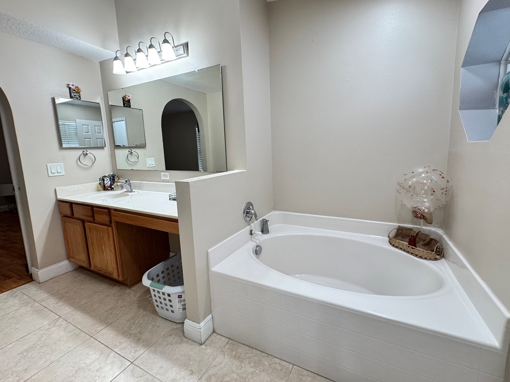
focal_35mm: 15
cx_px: 273
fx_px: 221
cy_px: 178
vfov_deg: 81.6
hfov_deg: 98.0
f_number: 2.2
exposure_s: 1/120
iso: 250
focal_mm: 2.22
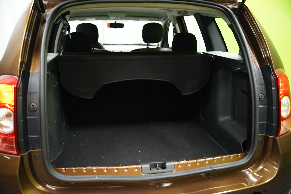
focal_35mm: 34
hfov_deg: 55.8
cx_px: 146
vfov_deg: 38.9
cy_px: 97
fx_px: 275
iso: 1000
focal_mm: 34
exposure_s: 1/25
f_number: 2.8
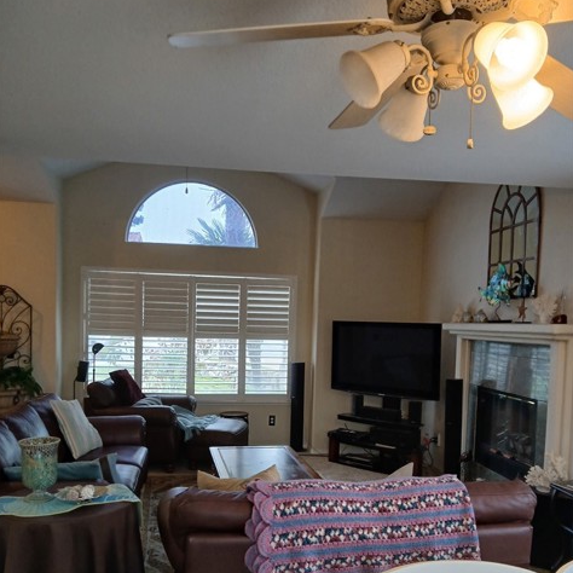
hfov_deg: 52.5
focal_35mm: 31
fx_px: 581
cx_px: 285
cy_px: 361
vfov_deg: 51.9
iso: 160
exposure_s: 1/60
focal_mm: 3.98
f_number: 1.8
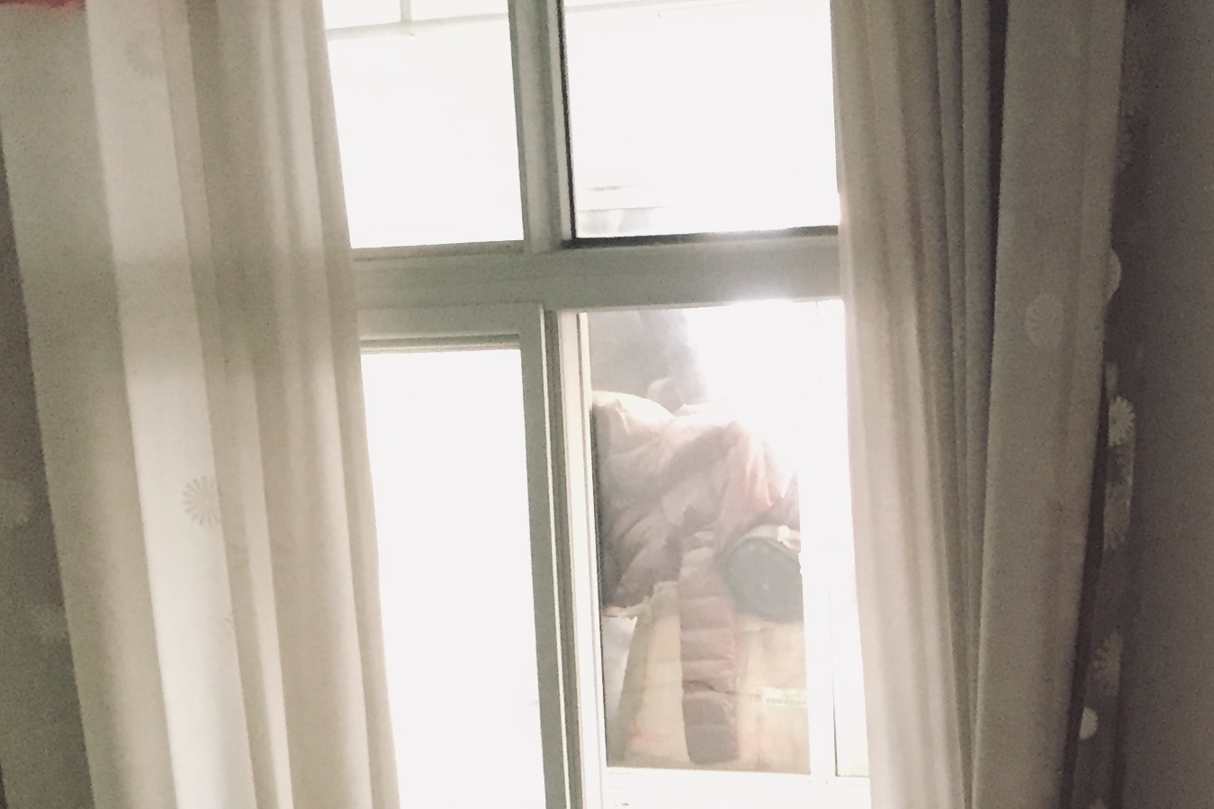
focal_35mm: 73
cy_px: 897
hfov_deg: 26.5
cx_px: 1147
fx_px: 2461
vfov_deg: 18.0
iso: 250
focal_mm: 4.15
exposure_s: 1/25
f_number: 2.2
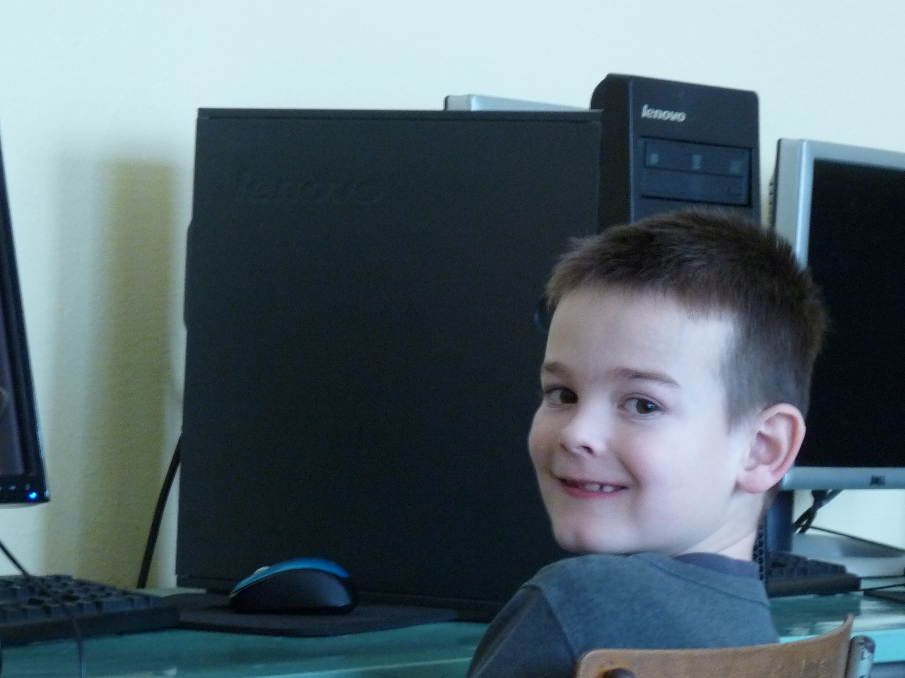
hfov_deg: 10.7
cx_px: 641
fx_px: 4837
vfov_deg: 8.0
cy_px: 311
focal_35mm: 185
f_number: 3.6
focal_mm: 23
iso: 400
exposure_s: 1/8
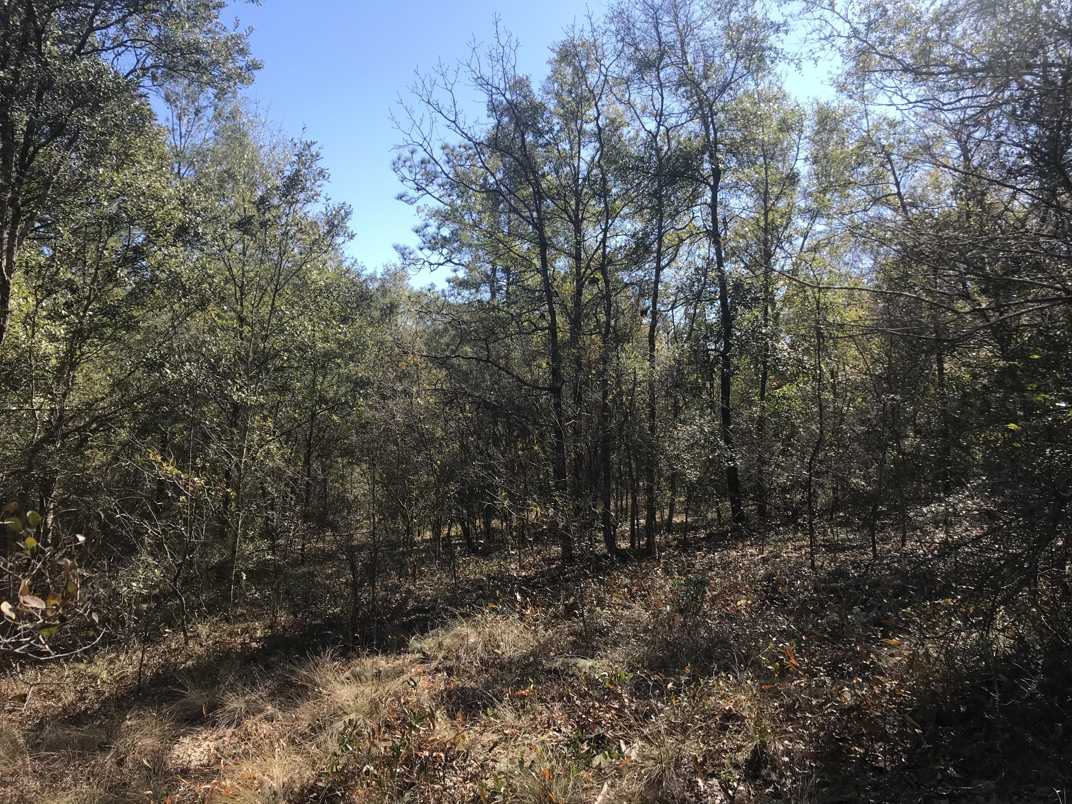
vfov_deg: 49.7
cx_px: 536
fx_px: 867
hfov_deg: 63.4
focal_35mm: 28
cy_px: 402
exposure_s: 1/997
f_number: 1.8
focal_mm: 3.99
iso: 20
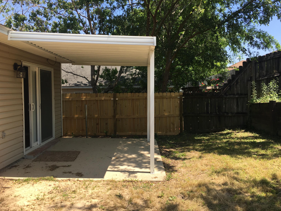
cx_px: 142
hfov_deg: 60.0
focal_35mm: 30
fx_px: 244
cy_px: 103
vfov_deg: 46.8
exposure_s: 1/818
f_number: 2.2
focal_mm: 4.15
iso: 25
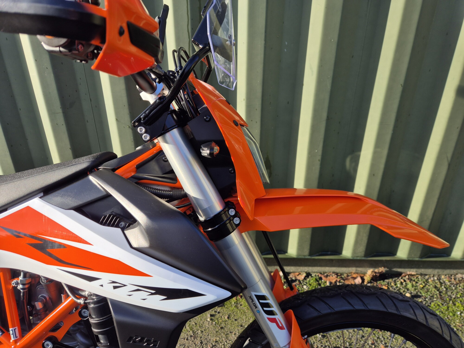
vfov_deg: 58.9
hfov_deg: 73.9
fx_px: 308
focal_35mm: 23
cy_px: 174
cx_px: 232
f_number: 1.8
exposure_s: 1/764
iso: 25
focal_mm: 5.4
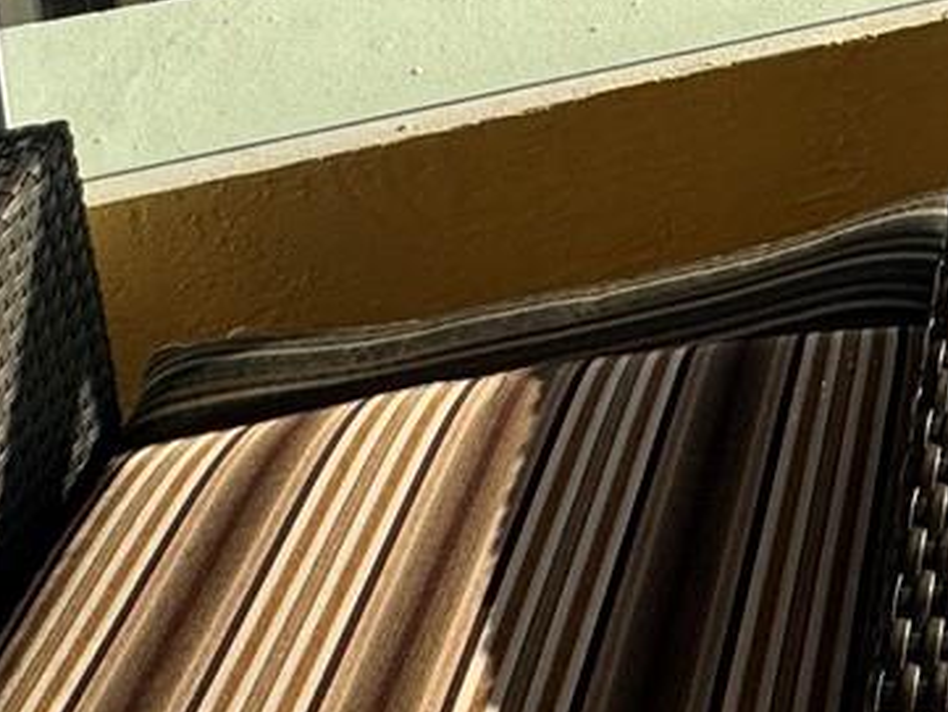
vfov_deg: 16.5
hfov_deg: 24.5
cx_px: 1410
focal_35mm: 62
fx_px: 1699
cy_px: -796
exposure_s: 1/2415
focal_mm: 2.22
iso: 50
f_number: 2.2
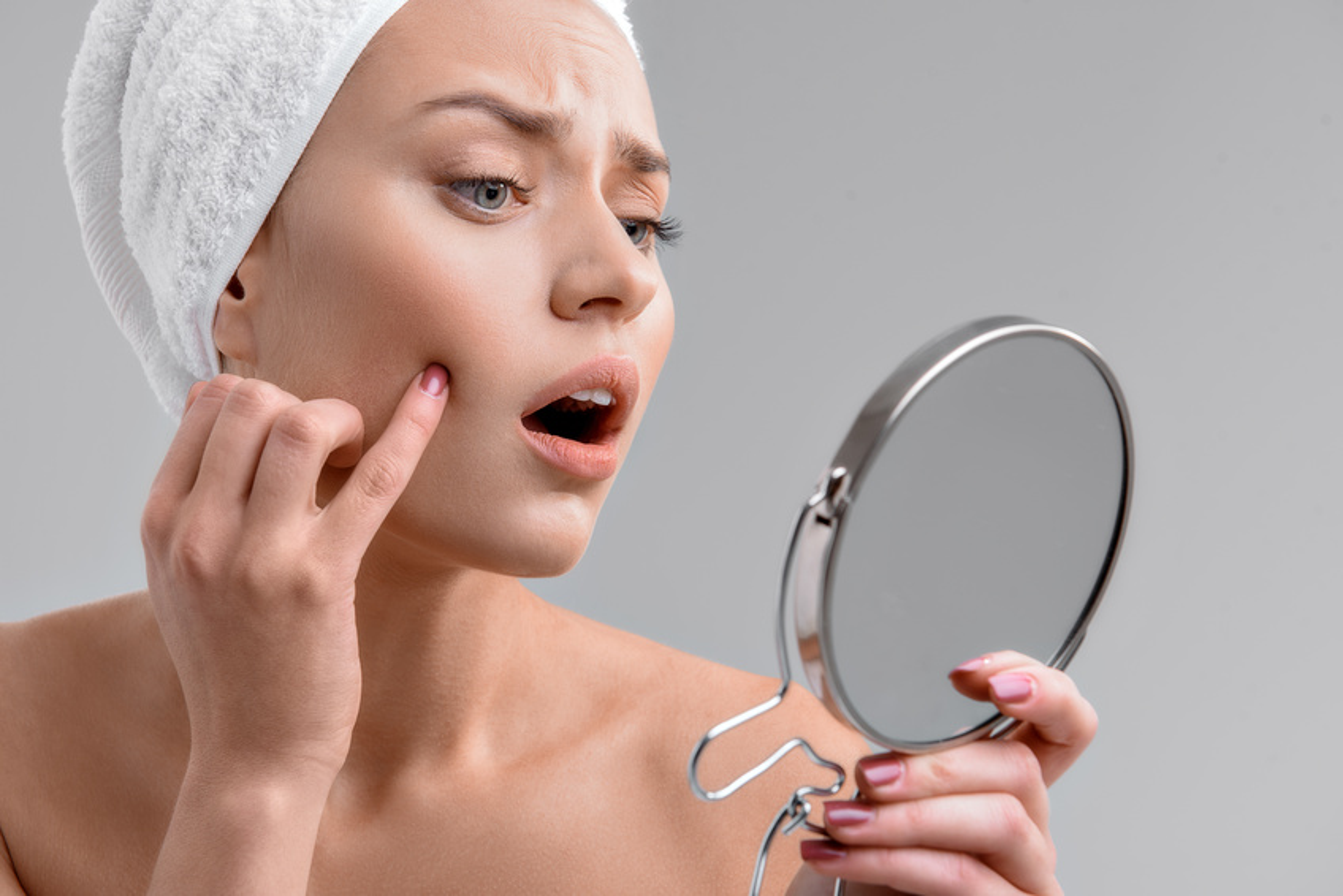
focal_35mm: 70
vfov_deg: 19.5
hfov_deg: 28.8
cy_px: 448
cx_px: 672
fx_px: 2612
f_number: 10
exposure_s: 1/160
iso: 125
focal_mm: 70
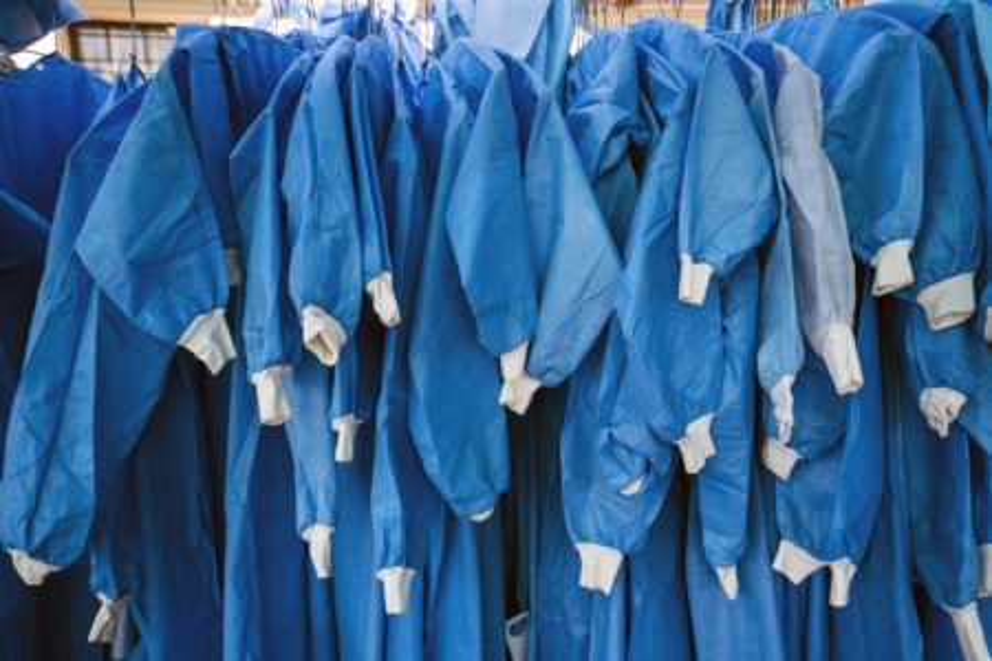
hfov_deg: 60.3
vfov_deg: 42.3
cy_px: 330
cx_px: 496
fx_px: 854
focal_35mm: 31
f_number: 4.5
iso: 800
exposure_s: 1/1600
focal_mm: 31
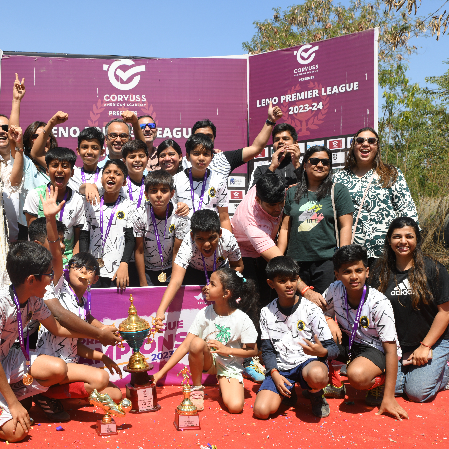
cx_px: 121
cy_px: 225
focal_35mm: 41
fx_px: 602
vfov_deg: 40.9
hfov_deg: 40.0
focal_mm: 32
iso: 100
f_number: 7.1
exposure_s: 1/200
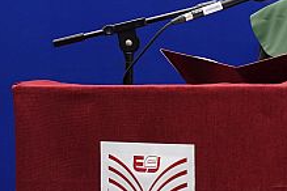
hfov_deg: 9.4
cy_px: -66
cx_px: 249
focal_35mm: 219
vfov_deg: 6.2
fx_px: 1746
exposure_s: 1/160
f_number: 4
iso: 1000
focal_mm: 75
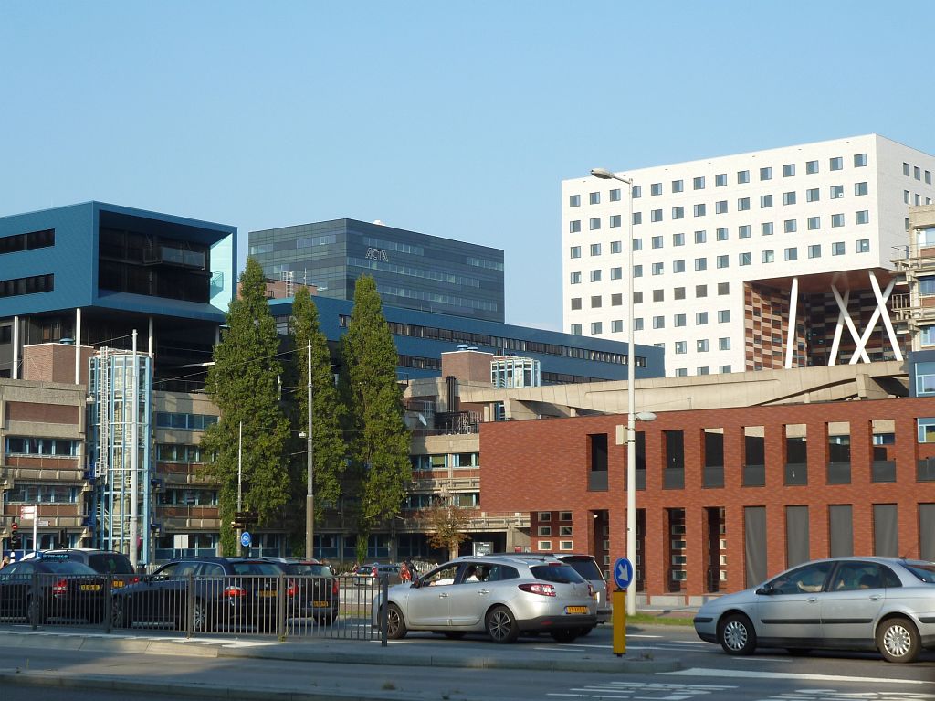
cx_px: 468
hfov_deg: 29.0
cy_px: 350
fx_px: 1809
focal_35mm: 67
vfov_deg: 21.9
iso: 80
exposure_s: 1/320
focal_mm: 11
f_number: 4.1
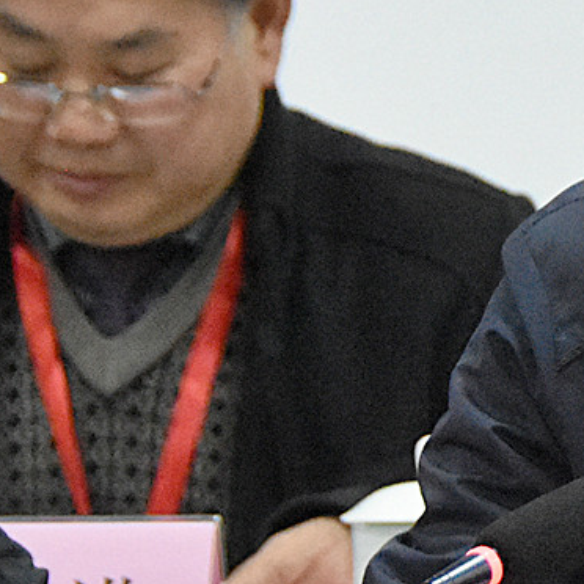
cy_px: 180
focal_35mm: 445
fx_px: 8499
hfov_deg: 3.9
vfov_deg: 3.9
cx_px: 1060
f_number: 5.6
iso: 7200
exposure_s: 1/100
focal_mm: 65
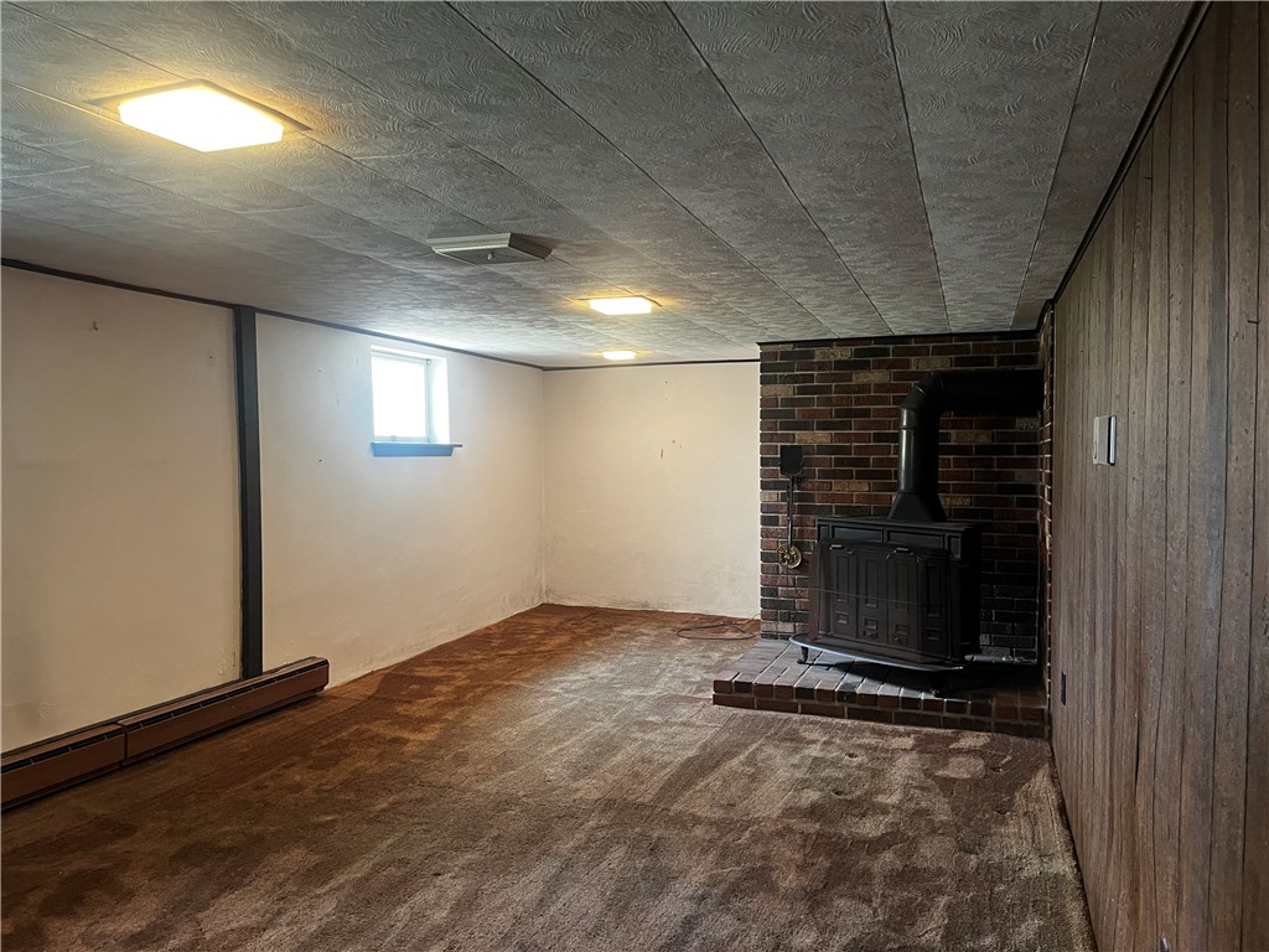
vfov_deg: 53.1
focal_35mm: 26
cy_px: 476
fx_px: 953
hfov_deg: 67.3
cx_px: 634
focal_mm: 5.1
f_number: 1.6
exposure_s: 1/60
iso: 320
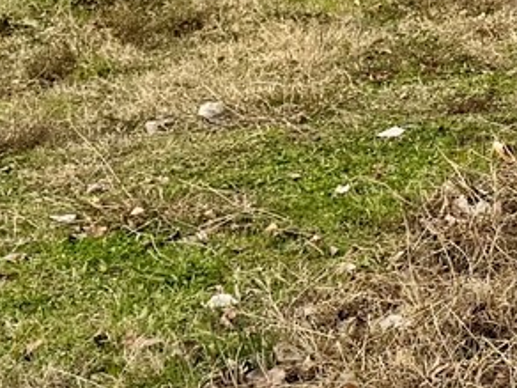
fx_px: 2360
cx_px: 1146
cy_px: 85
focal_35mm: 158
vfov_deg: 9.4
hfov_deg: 11.0
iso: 80
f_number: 1.78
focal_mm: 6.76
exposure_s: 1/747
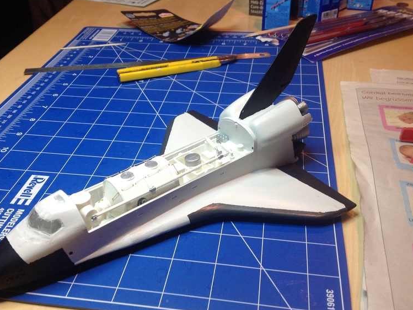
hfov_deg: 44.8
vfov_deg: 34.3
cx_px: 192
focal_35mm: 42
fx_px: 501
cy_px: 178
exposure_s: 1/33
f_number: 2.4
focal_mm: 4.28
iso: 64
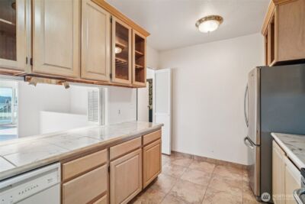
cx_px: 152
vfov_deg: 73.8
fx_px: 136
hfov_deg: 96.7
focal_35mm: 16
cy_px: 102
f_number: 8
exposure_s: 1/30
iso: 1600
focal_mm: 16
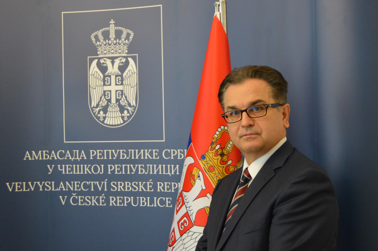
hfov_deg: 38.9
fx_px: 535
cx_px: 189
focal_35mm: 51
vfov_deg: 26.4
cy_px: 126
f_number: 4.5
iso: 3200
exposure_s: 1/60
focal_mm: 34
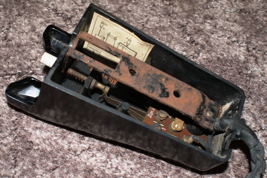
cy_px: 89
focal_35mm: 42
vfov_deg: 31.9
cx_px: 134
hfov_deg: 46.4
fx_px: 312
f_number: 6.3
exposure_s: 1/60
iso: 400
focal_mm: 28
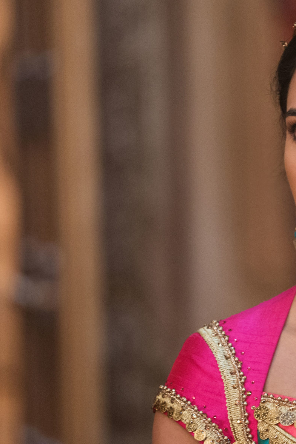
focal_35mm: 431
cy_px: 228
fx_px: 5315
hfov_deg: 3.2
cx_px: 346
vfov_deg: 4.8
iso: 3200
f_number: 2.8
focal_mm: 198
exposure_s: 1/160
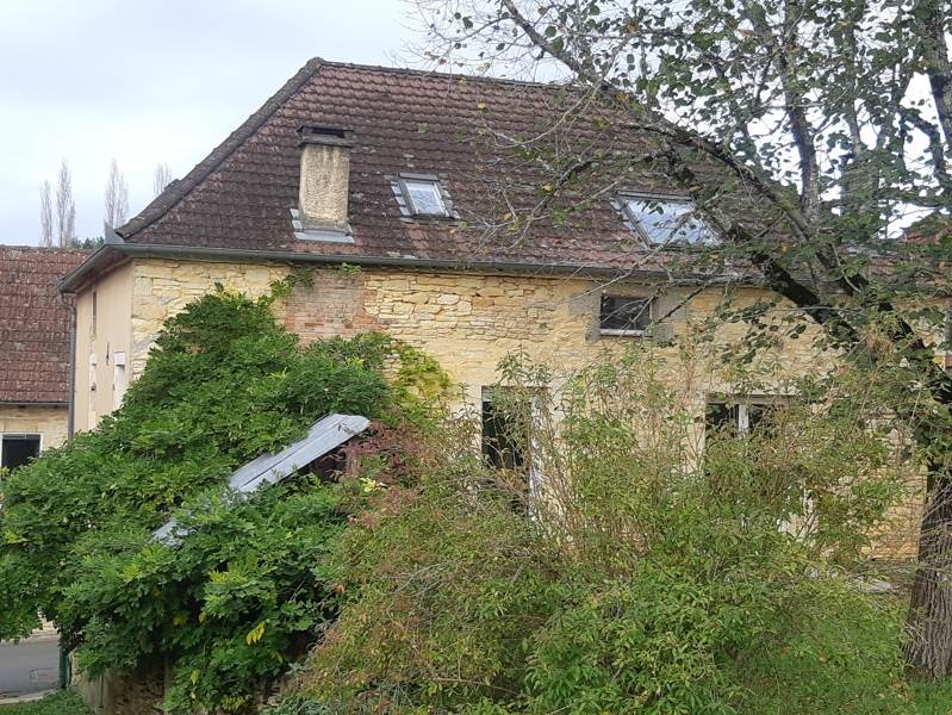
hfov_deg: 67.3
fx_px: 715
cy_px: 358
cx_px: 476
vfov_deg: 53.1
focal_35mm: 26
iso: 40
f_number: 1.7
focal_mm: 3.93
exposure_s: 1/247
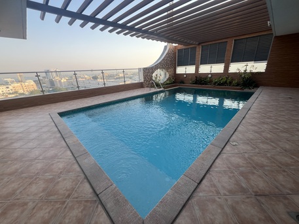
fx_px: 112
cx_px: 150
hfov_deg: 106.2
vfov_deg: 89.9
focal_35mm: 13
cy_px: 112
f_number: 1.8
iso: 32
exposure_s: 1/201
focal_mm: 1.57
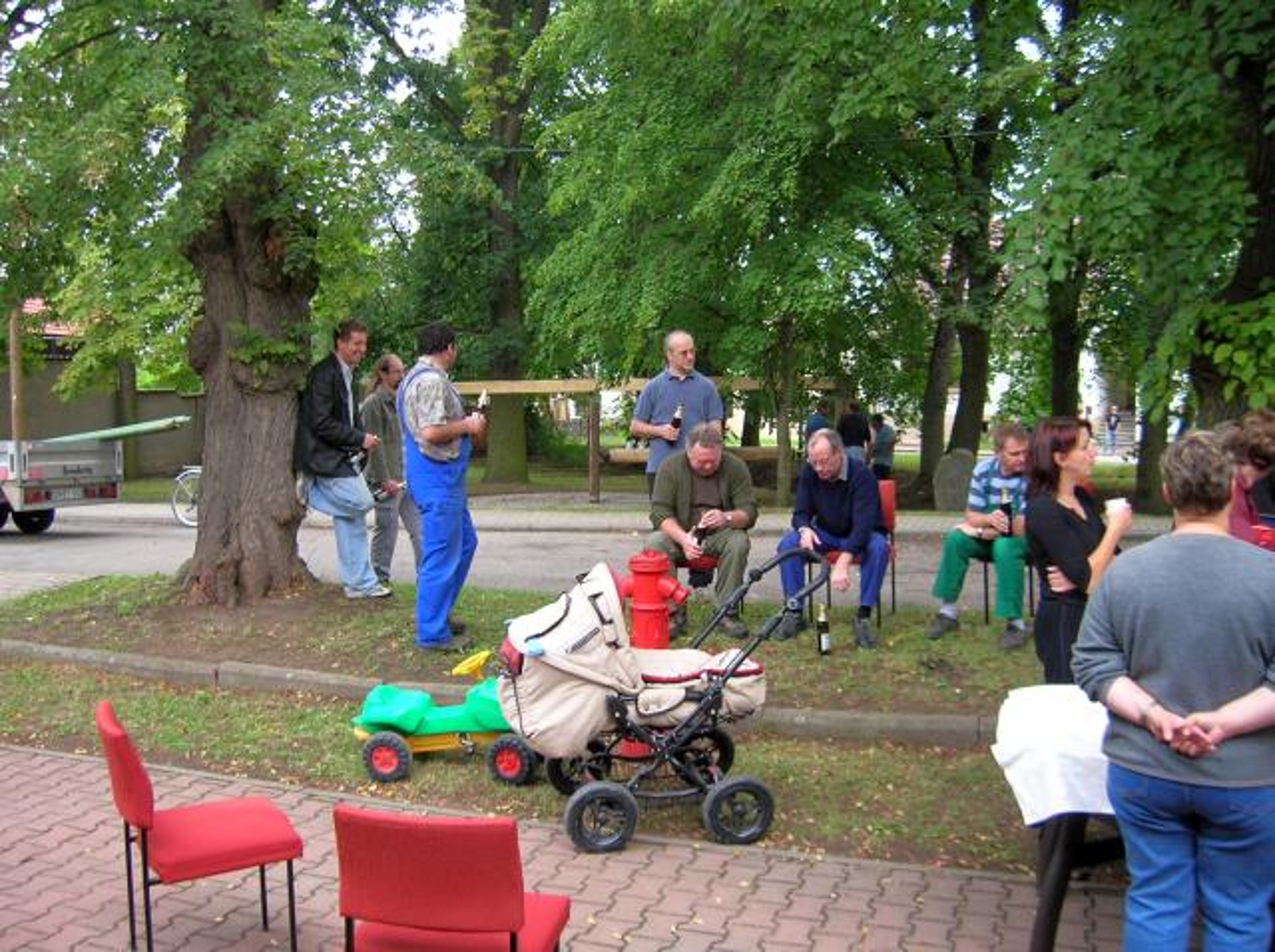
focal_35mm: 34
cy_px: 476
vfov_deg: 41.7
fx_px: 1250
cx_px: 638
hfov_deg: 54.0
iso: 50
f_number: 2.9
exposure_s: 1/75.7
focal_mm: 5.7
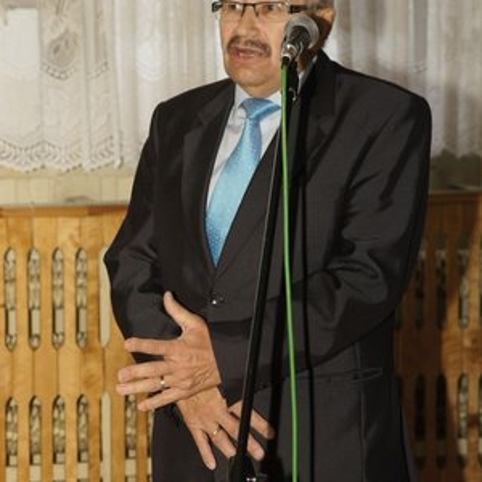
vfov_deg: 10.7
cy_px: 282
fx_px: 2568
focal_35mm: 163
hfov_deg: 10.7
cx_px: 200
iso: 400
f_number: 5.6
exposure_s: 1/125
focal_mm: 70
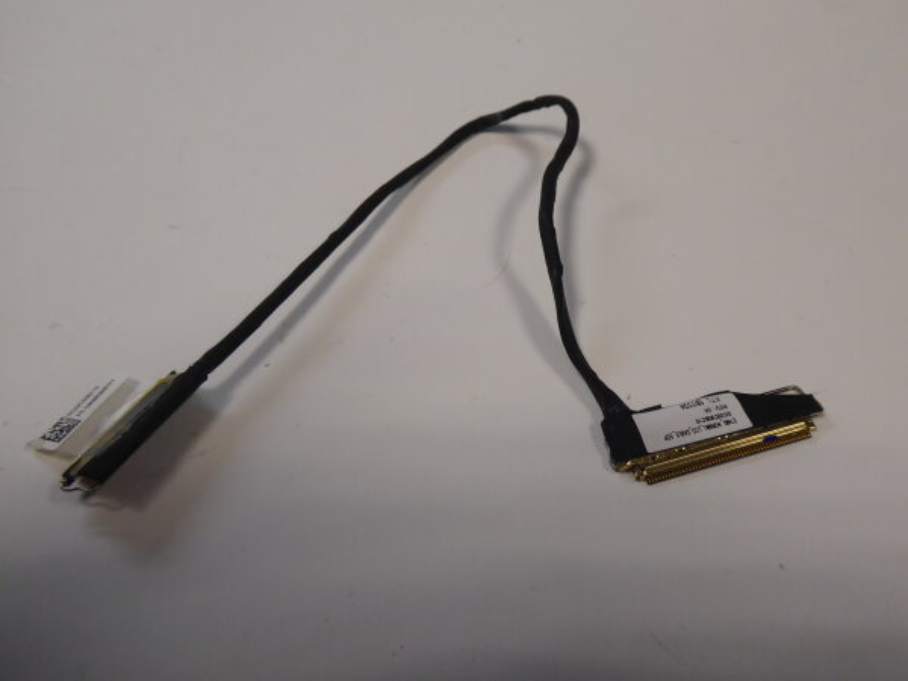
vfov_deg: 48.2
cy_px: 340
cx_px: 454
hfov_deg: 61.7
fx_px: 761
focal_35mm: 29
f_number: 3.5
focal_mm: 5
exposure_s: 1/60
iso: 160
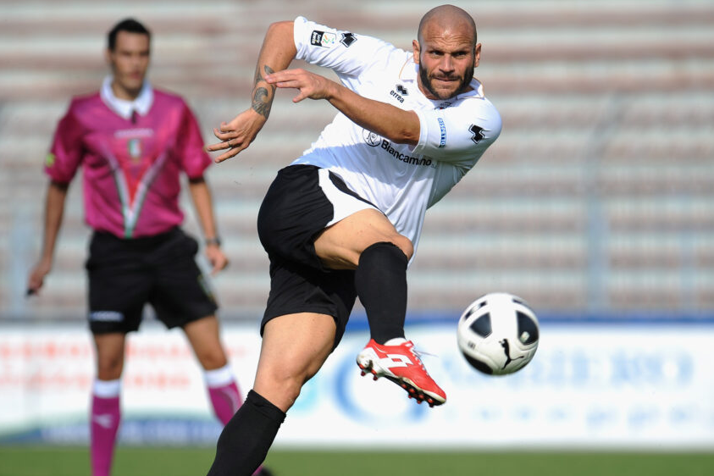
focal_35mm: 510
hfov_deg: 4.0
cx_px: 357
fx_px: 10114
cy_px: 274
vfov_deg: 2.7
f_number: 4
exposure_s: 1/1000
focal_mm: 420
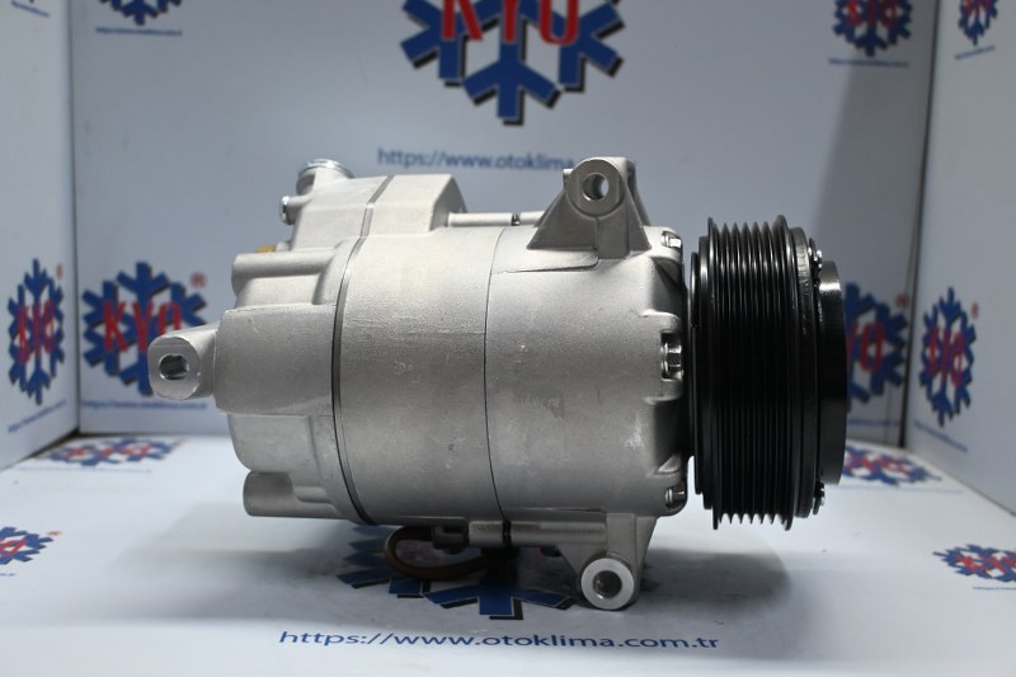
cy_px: 338
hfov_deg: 51.3
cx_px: 508
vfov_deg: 35.5
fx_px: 1058
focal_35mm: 38
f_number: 4.2
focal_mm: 25
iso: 1000
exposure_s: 1/125
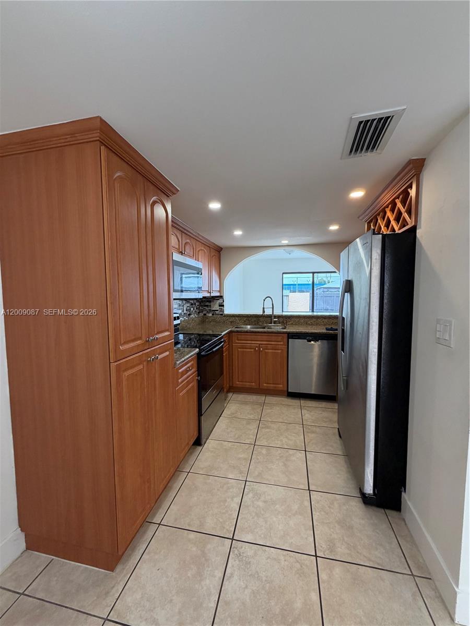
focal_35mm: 14
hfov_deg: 85.7
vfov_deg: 102.1
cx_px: 235
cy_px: 313
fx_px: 253
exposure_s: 1/120
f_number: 2.2
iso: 200
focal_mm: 2.22
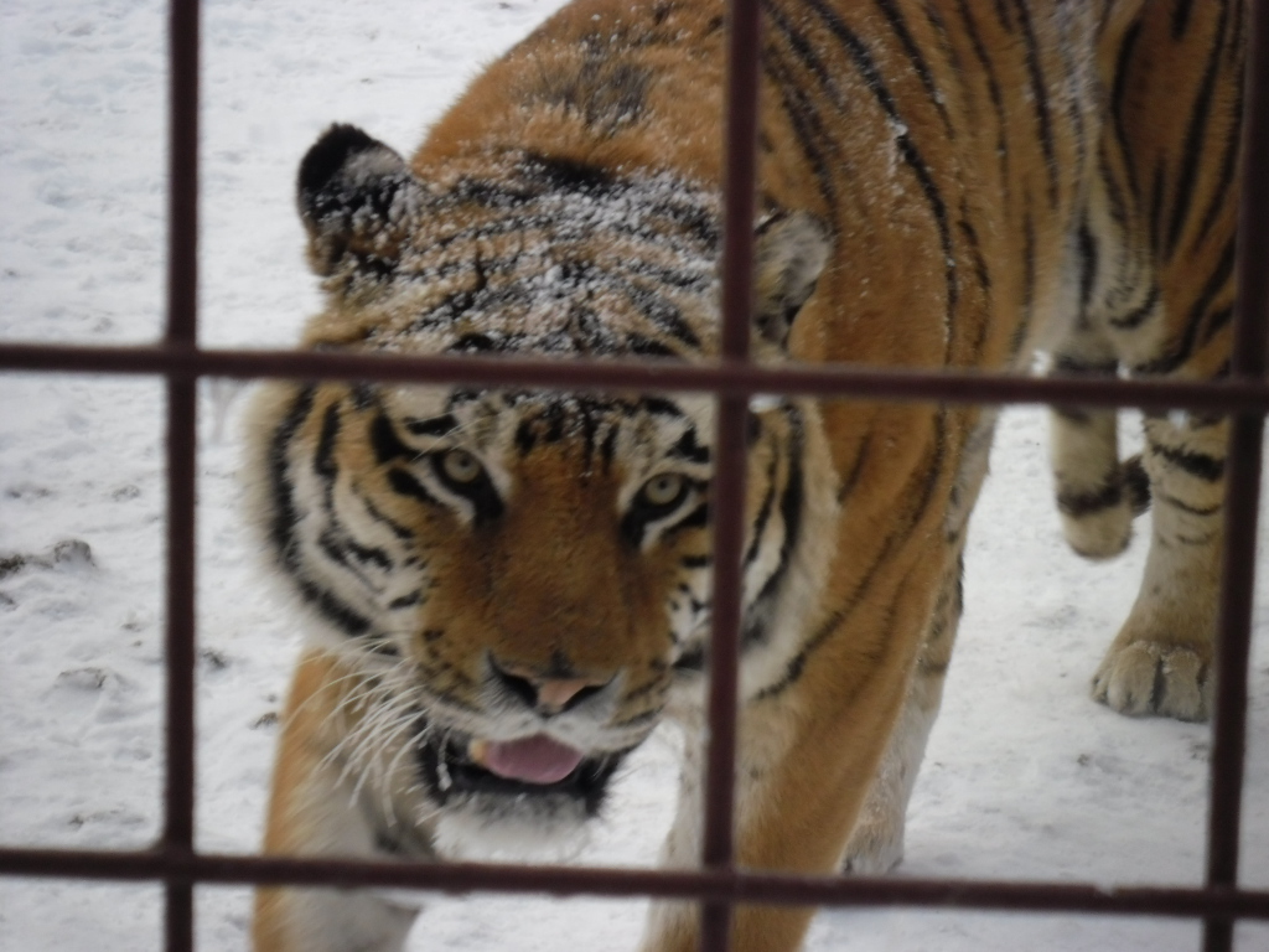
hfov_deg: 14.6
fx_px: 4949
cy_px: 476
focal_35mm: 135
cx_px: 634
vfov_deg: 11.0
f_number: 5.9
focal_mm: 24.5
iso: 100
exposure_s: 1/76
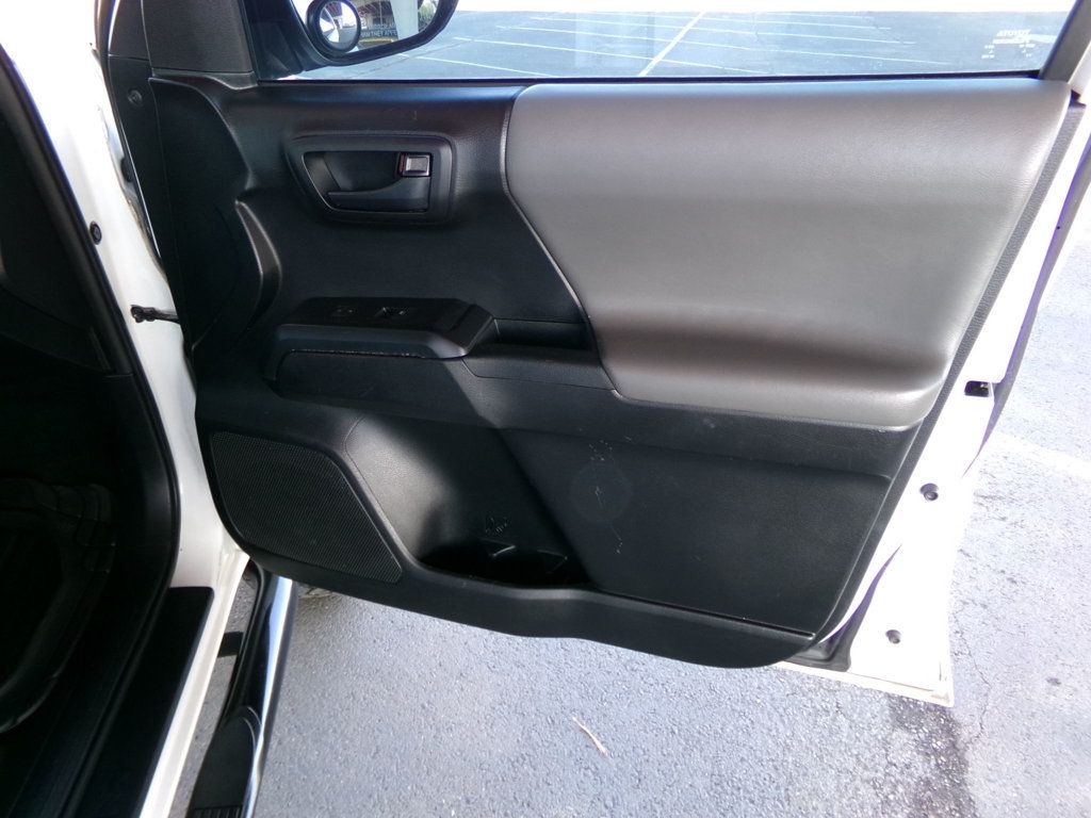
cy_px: 409
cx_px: 546
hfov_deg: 71.6
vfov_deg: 56.8
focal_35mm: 24
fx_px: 756
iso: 200
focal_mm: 4.3
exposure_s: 1/34
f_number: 3.7
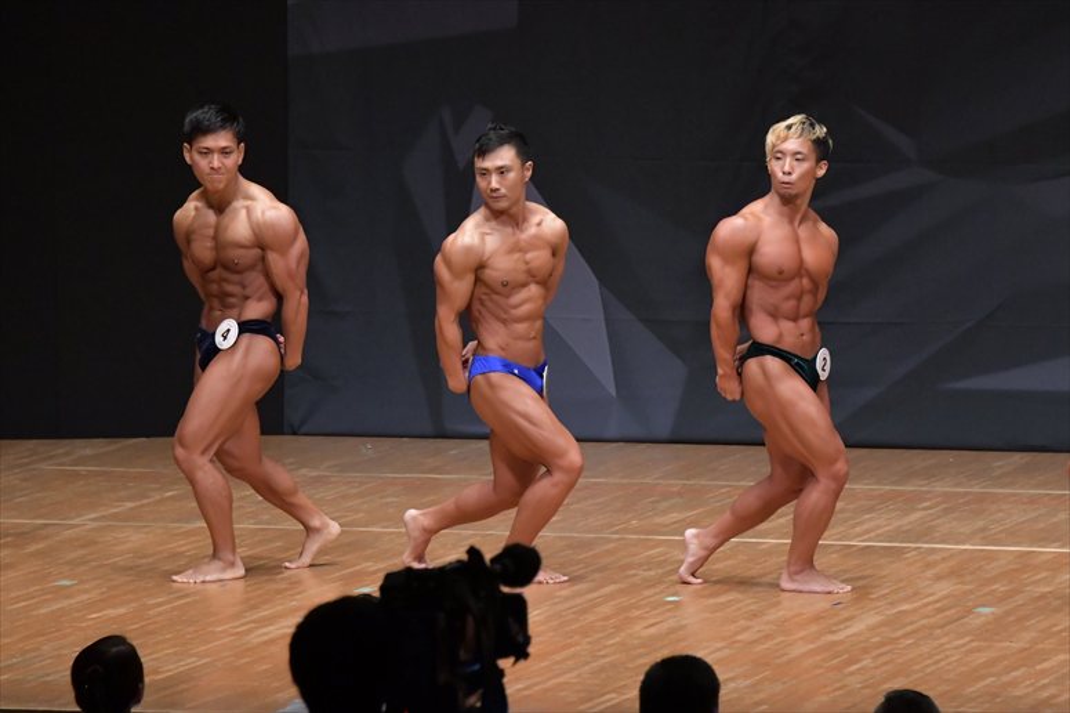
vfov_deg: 5.4
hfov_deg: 8.1
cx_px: 535
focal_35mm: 255
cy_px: 356
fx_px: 7576
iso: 6400
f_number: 5.6
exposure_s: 1/400
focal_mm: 170
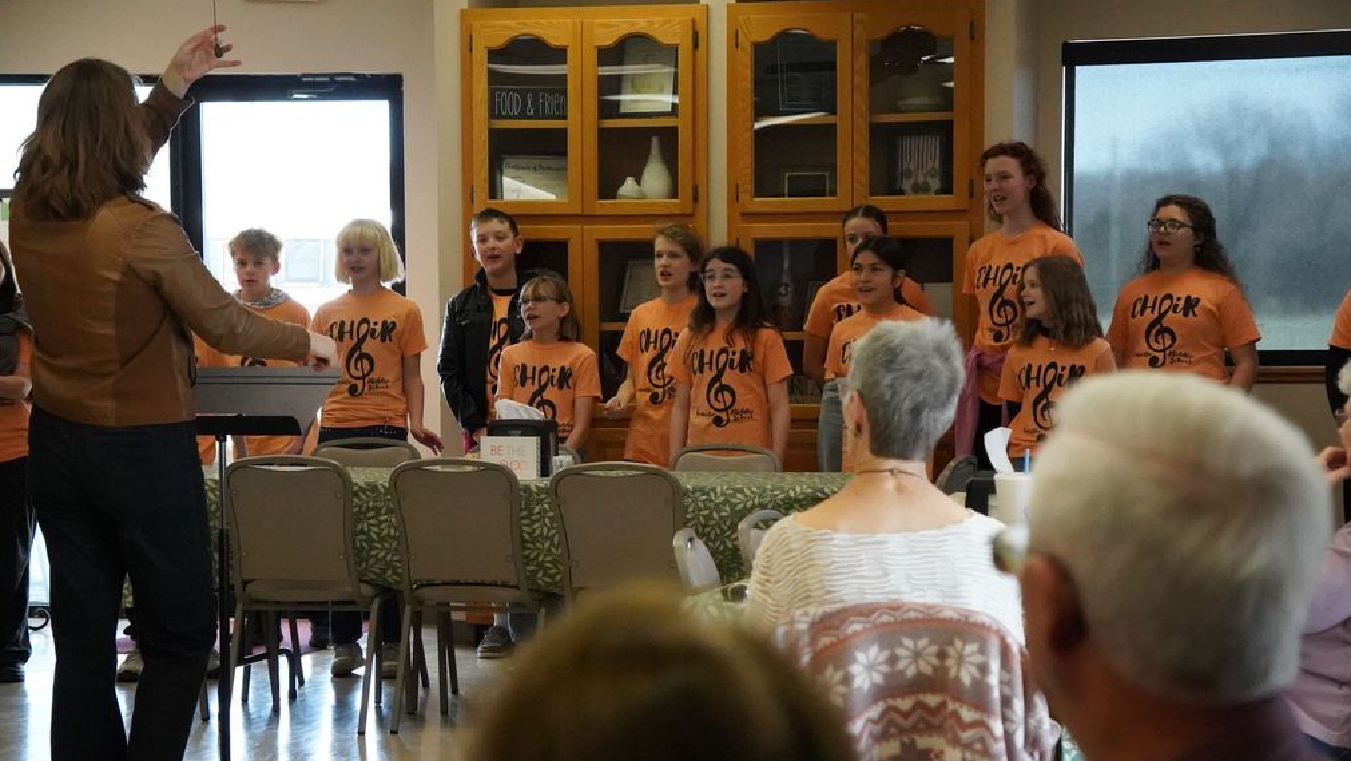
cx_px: 682
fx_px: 3117
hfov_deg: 24.5
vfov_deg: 13.9
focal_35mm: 87
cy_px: 427
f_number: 4.5
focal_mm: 55
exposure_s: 1/1600
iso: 12800
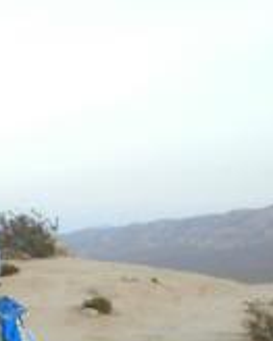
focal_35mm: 176
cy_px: 518
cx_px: -219
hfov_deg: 8.4
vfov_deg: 10.6
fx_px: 1779
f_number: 3.5
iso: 90
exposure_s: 1/118
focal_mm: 6.6
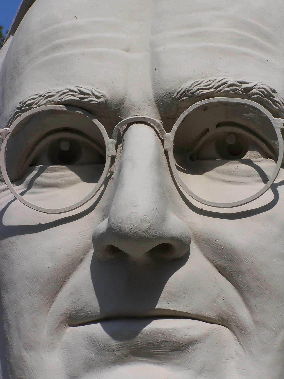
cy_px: 190
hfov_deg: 10.7
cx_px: 142
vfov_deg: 14.2
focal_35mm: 139
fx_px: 1521
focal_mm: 23.1
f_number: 6.3
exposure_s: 1/500
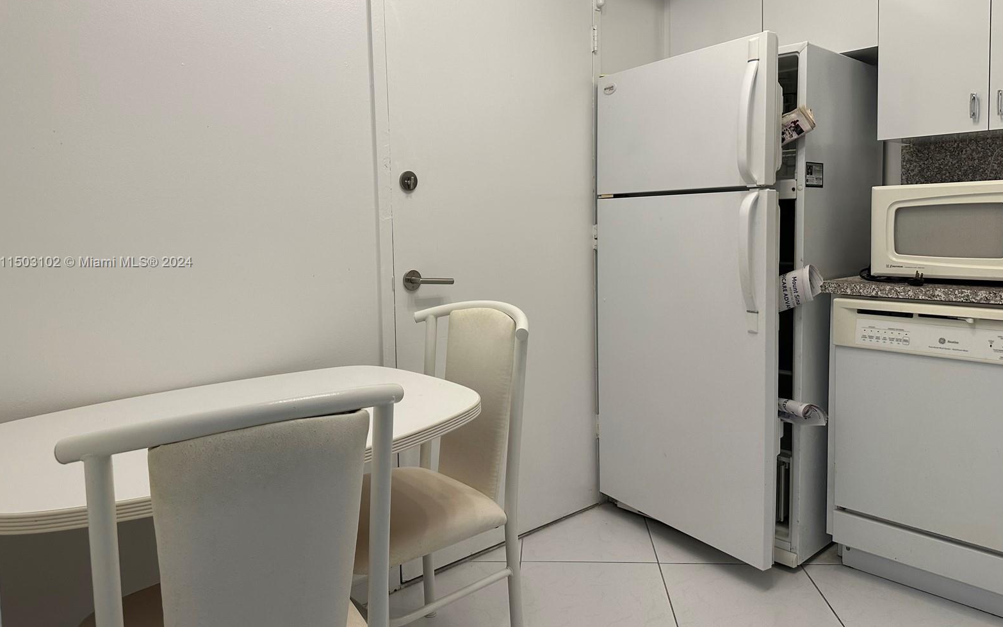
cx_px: 500
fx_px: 711
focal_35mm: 26
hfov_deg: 70.4
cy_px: 263
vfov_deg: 47.4
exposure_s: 1/120
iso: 125
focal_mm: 6.86
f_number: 1.78
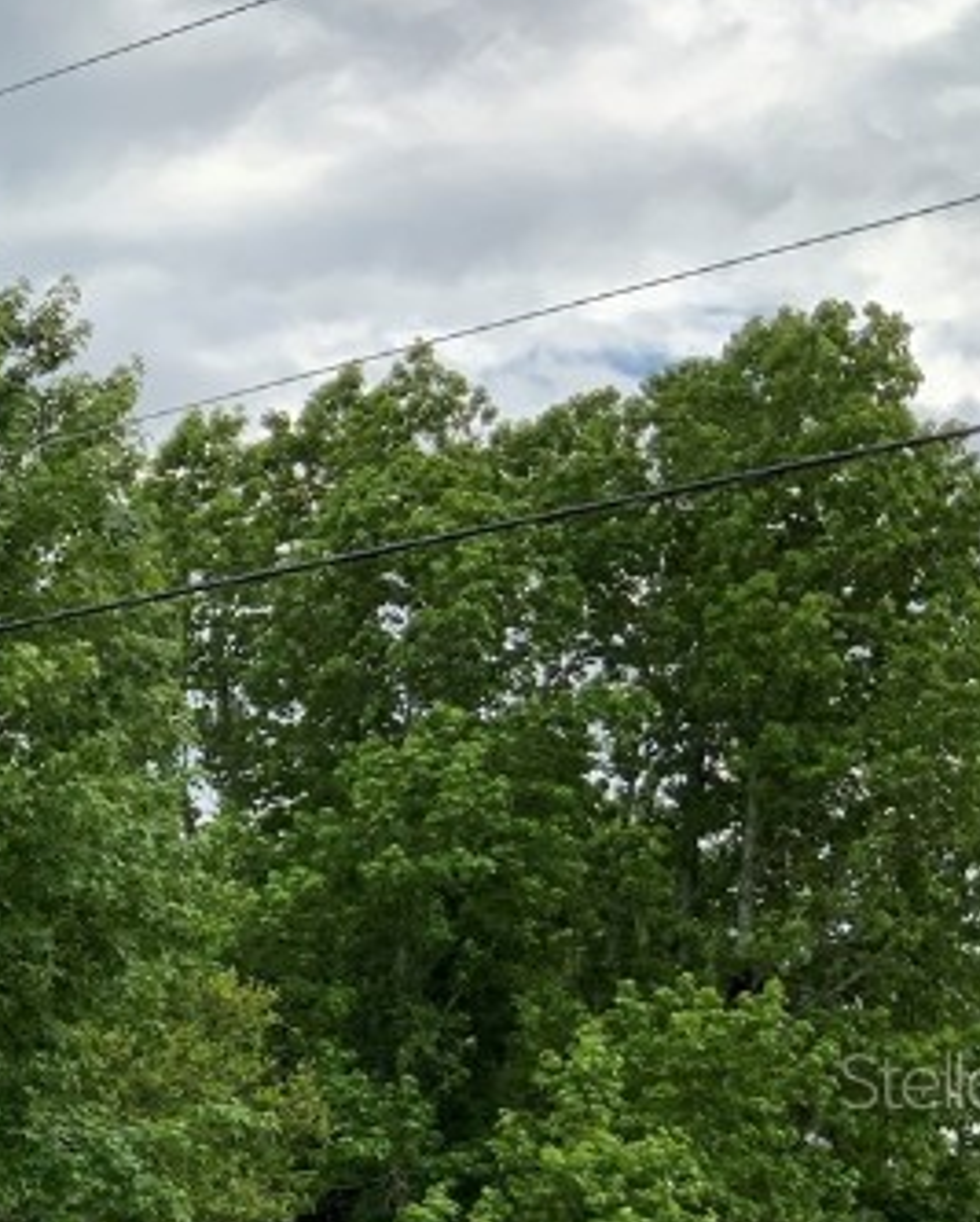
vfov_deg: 21.5
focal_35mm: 87
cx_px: -694
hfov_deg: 15.6
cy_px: 1079
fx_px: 3150
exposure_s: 1/1121
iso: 16
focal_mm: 3
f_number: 1.8
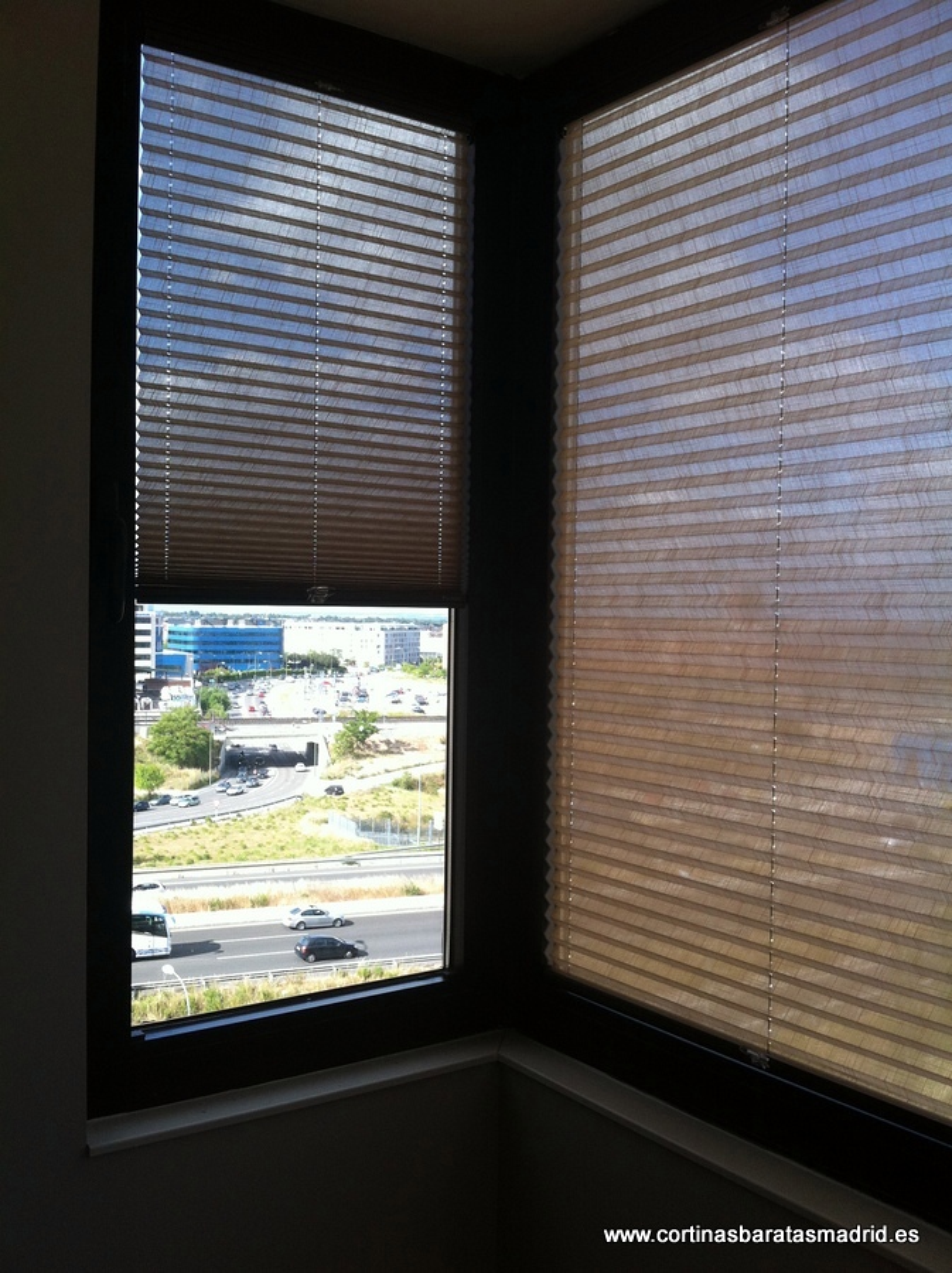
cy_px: 636
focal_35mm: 35
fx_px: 1286
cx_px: 476
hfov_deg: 40.6
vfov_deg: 52.7
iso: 80
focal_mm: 3.85
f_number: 2.8
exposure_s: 1/277
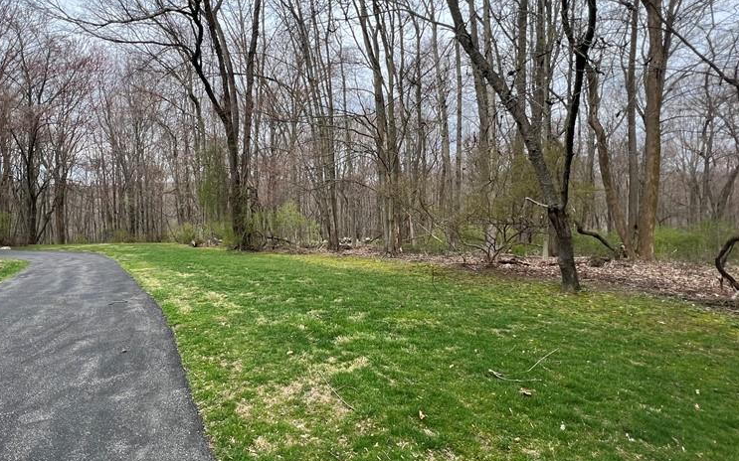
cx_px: 305
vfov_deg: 62.1
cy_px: 213
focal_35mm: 19
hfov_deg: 87.2
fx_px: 383
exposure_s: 1/338
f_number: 1.8
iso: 32
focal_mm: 1.57
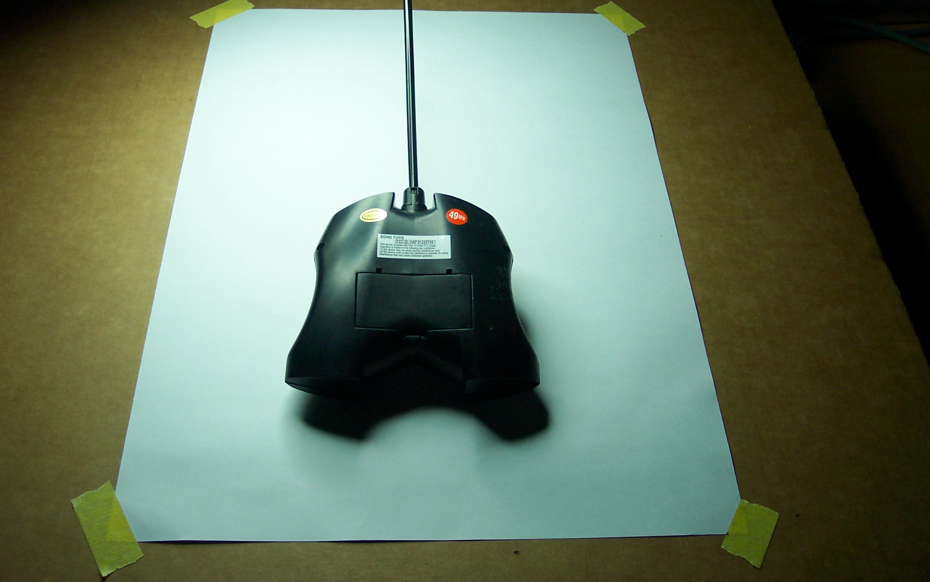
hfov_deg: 50.4
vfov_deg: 32.8
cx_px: 465
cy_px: 277
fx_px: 989
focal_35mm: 39
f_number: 2.8
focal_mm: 8
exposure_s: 1/60
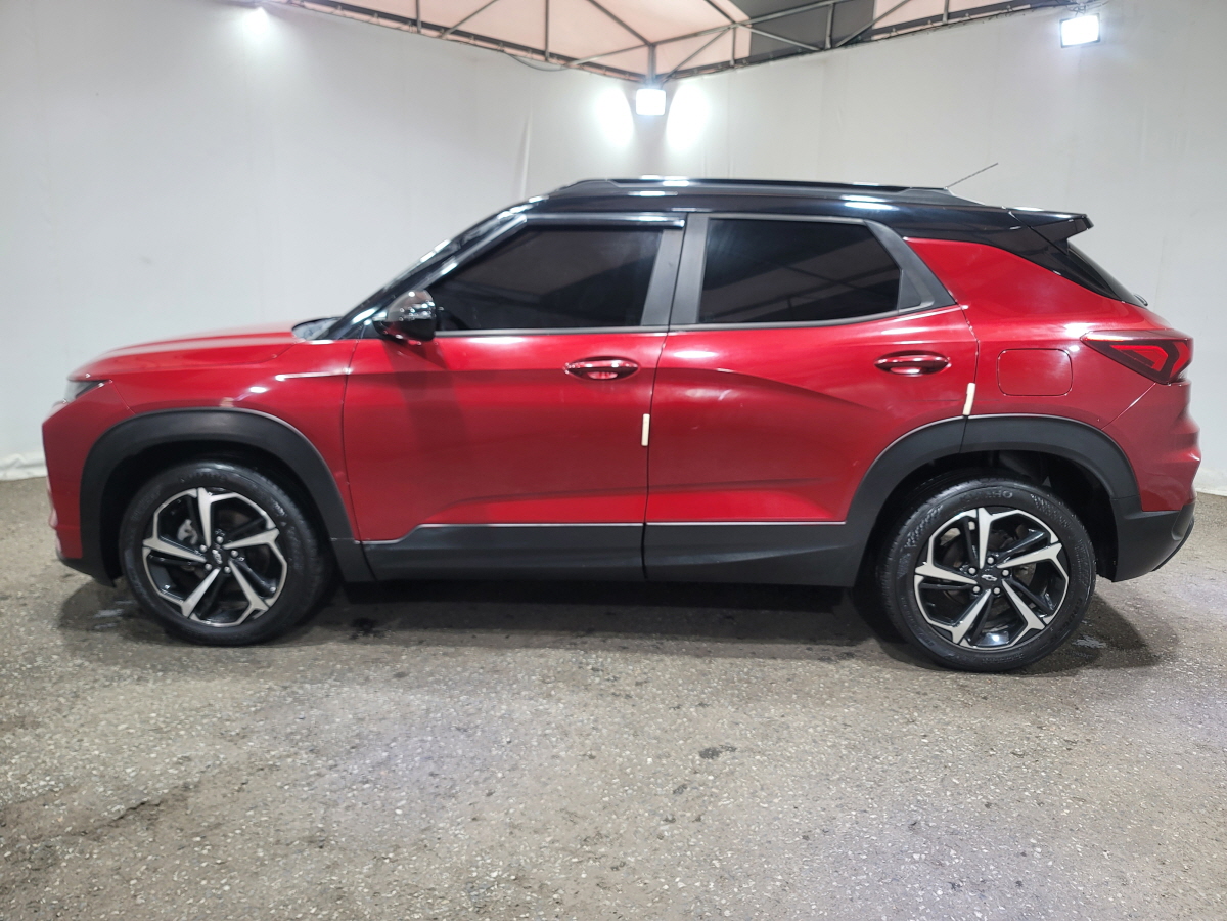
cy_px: 460
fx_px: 886
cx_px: 614
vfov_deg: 54.9
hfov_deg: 69.4
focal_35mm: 25
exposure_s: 1/120
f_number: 1.8
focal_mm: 7
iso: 100
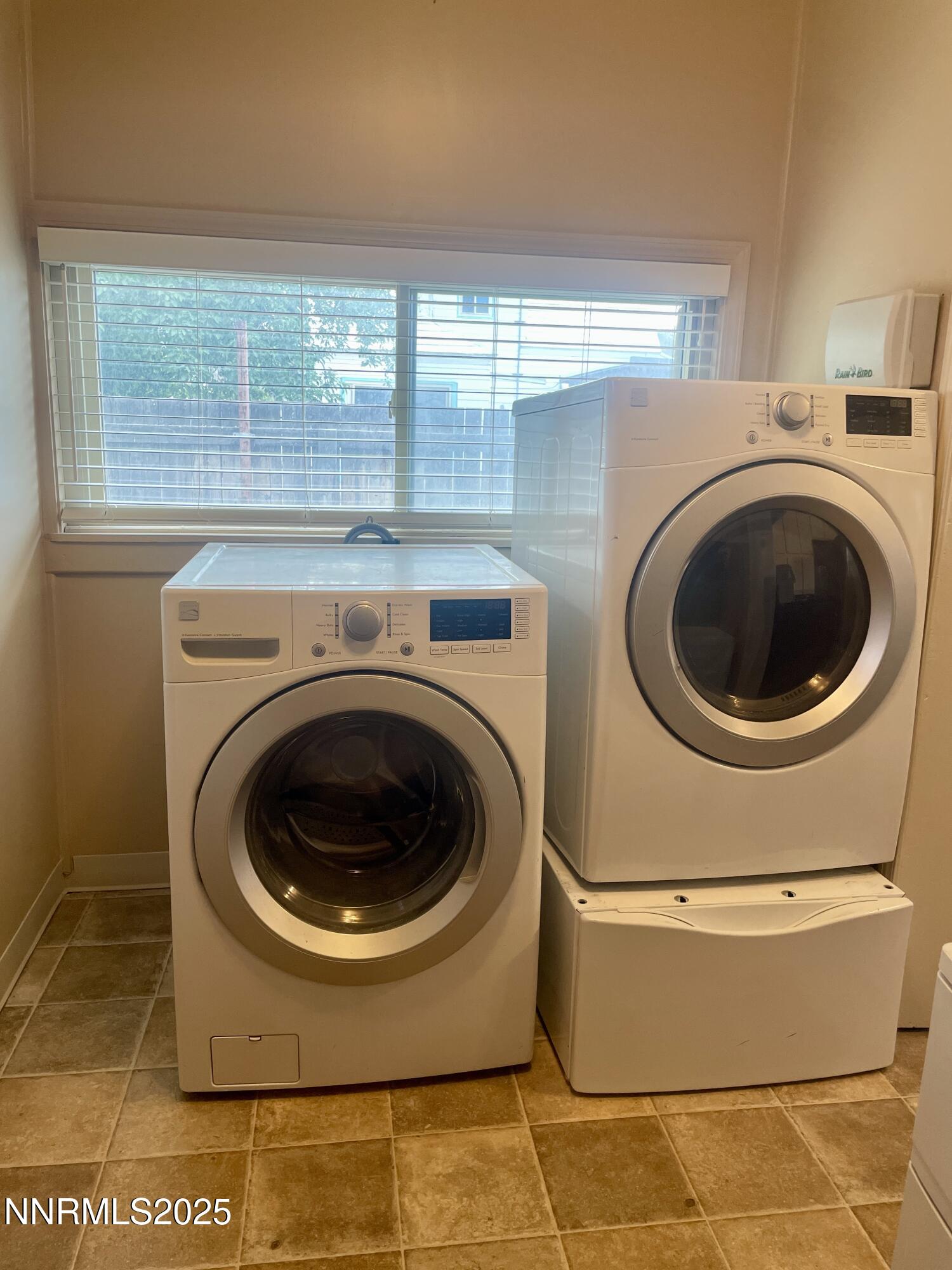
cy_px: 635
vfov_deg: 67.3
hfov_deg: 53.1
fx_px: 953
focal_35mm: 26
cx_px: 476
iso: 80
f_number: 1.6
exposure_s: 1/120
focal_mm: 4.2
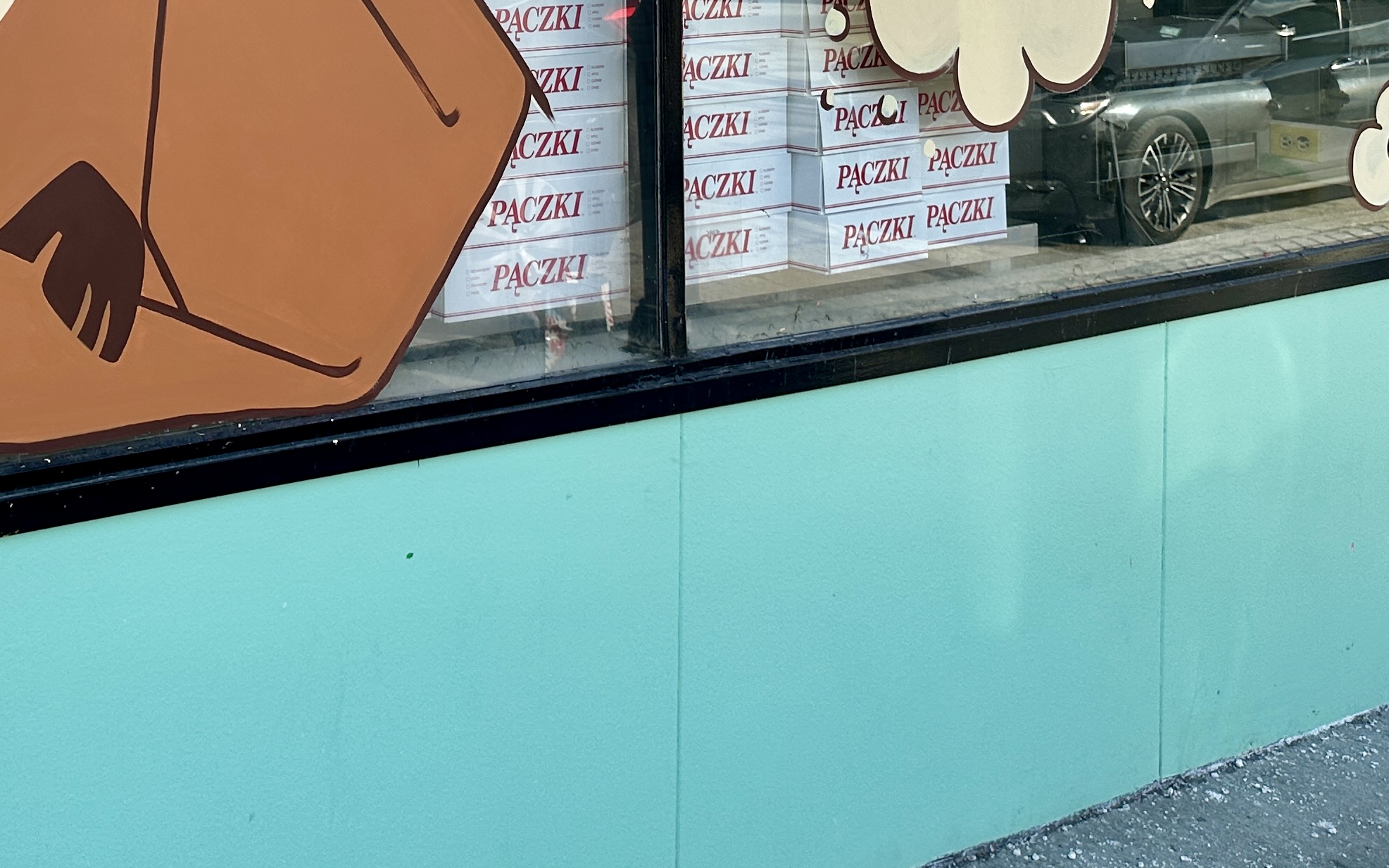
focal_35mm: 52
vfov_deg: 23.3
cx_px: 252
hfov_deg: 37.3
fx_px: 1968
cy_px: -96
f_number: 1.78
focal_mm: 6.86
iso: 80
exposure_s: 1/1157
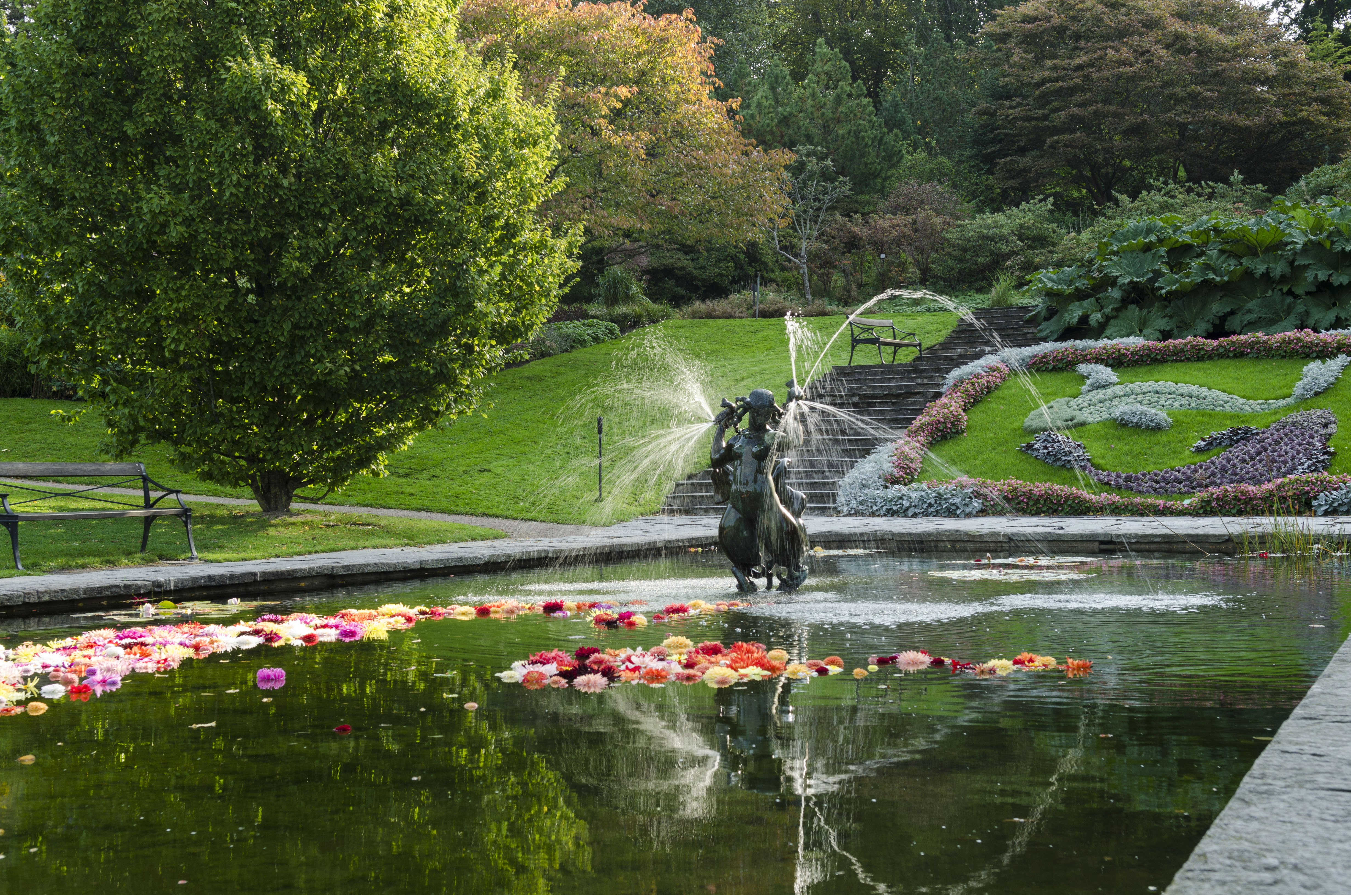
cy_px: 448
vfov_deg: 26.4
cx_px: 676
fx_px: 1910
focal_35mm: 51
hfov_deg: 39.0
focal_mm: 34
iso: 100
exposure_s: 1/50
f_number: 7.1
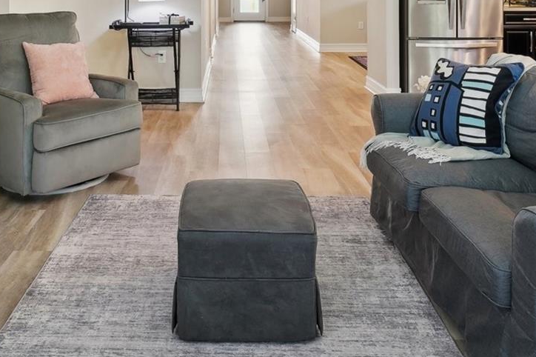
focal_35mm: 42
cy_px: -27
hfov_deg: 46.2
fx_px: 625
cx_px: 215
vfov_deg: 29.1
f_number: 8
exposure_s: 1/20
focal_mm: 19
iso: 640
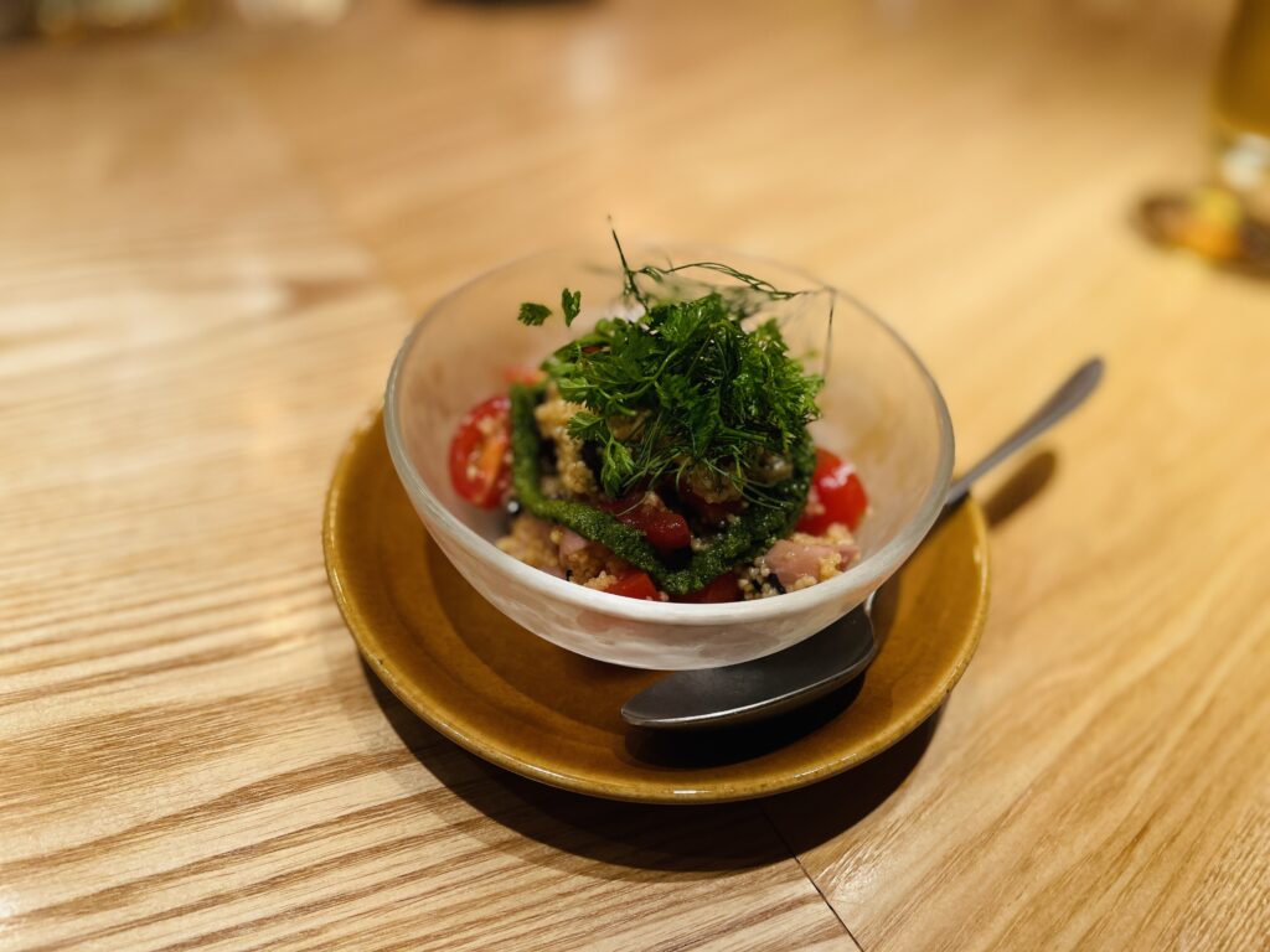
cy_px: 476
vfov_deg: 53.1
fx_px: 954
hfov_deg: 67.3
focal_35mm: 26
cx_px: 635
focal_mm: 4.2
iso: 100
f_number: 1.6
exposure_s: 1/60
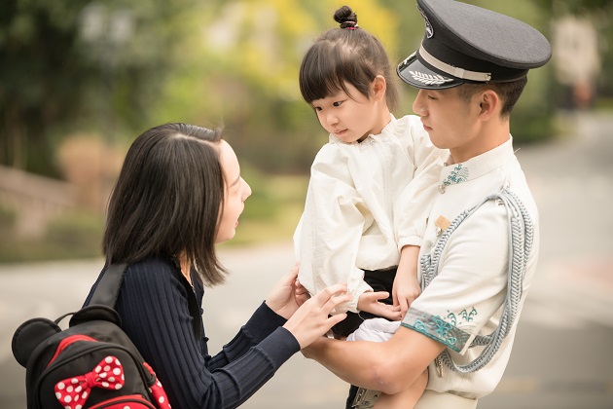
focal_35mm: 150
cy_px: 204
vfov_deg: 9.1
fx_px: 2554
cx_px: 306
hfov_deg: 13.7
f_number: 2.8
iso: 250
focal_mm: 150
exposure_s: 1/160
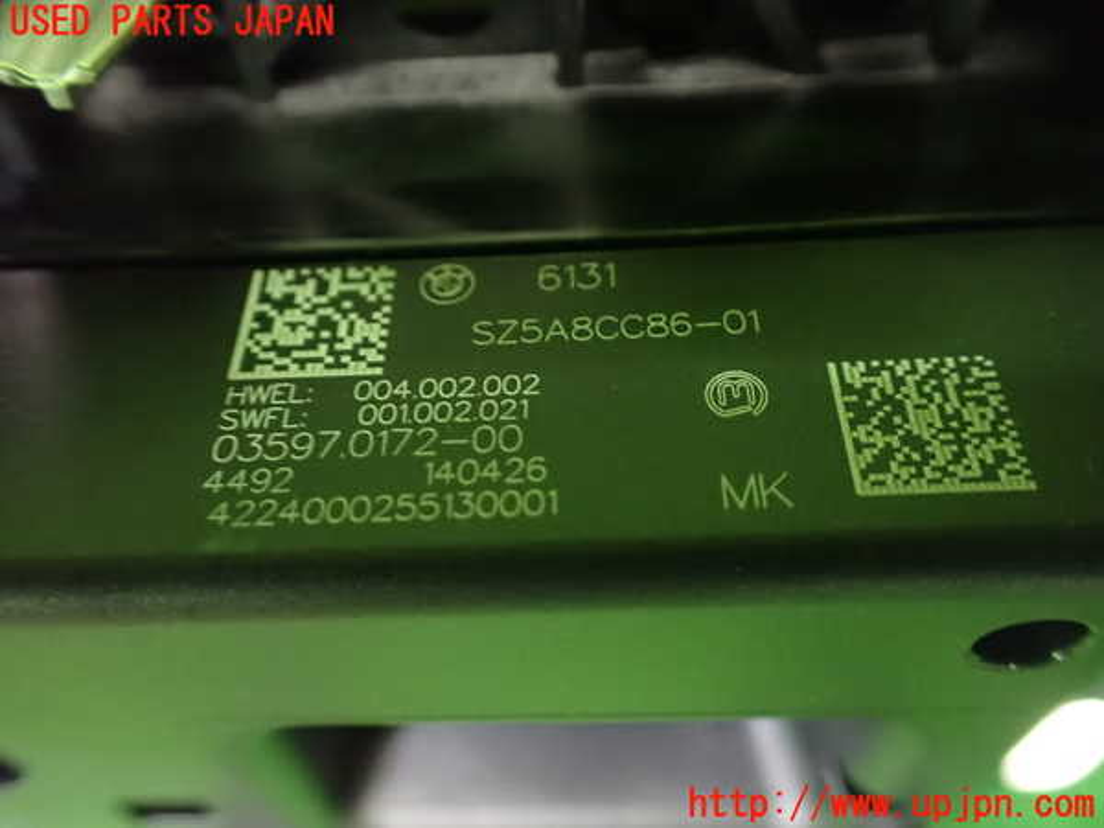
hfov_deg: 60.0
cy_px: 414
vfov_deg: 46.8
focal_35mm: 30
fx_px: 957
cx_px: 552
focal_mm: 5.4
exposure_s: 1/30
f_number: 2.3
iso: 1600
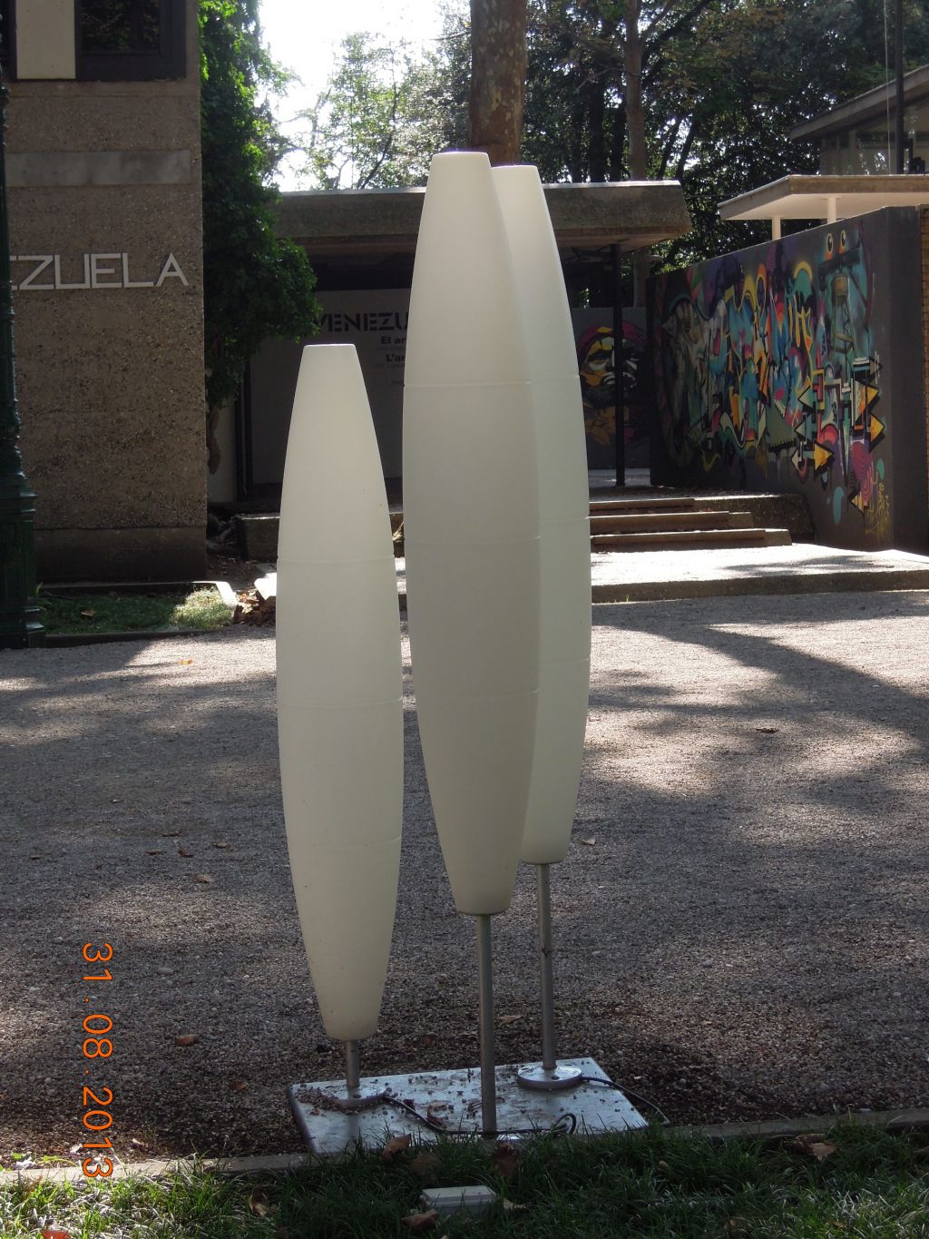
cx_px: 464
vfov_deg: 27.8
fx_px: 2504
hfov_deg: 21.0
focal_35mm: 70
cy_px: 620
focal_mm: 12.5
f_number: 4.5
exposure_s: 1/250
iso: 160
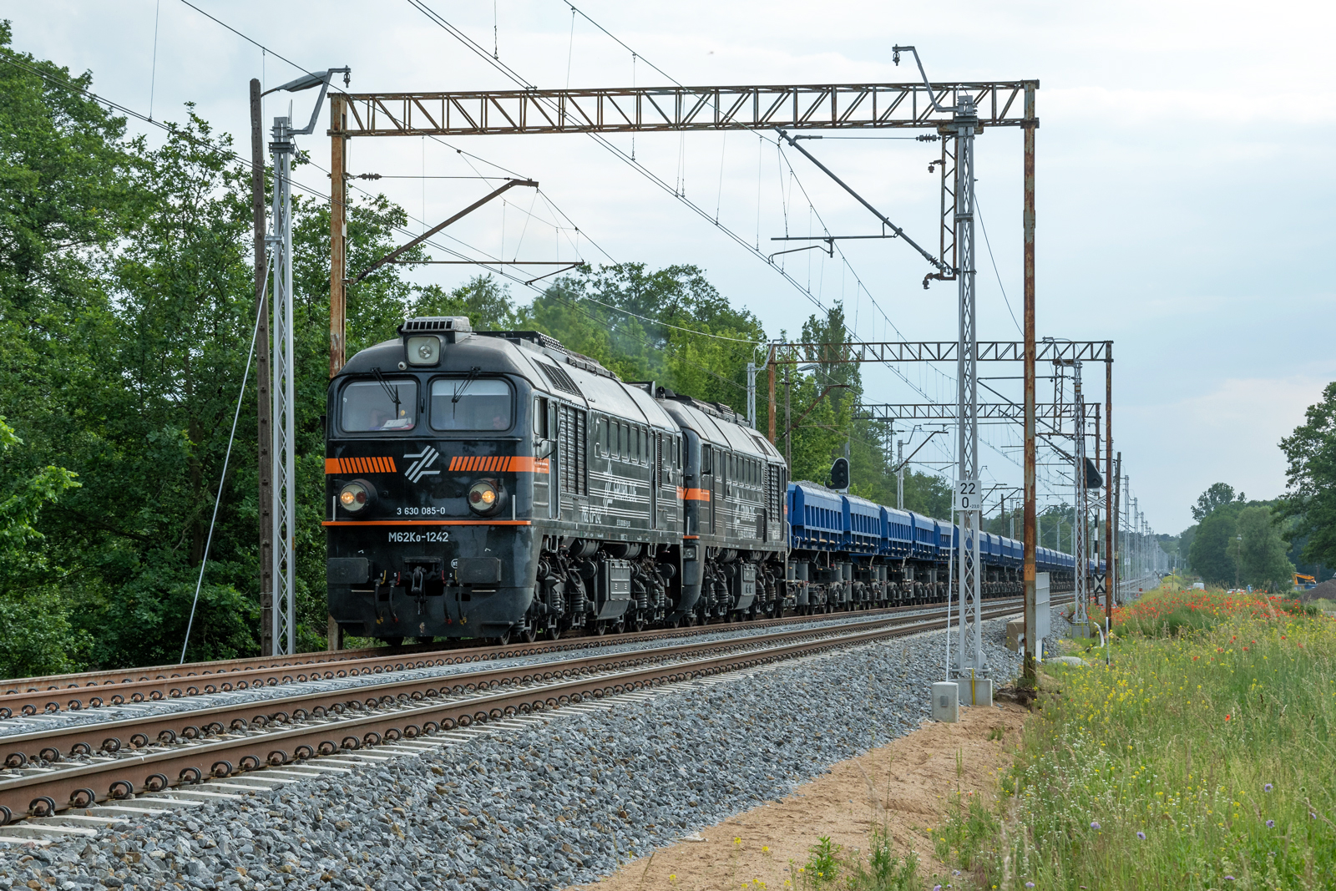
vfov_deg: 17.5
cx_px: 668
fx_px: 2895
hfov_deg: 26.0
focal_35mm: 78
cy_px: 446
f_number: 9
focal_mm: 52
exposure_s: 1/400
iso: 160
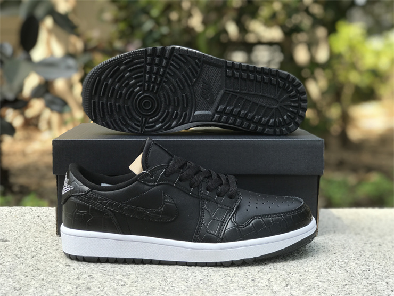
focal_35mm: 57
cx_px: 197
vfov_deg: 25.7
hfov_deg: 33.8
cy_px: 148
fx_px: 649
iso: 20
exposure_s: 1/171
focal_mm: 6.6
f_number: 2.8
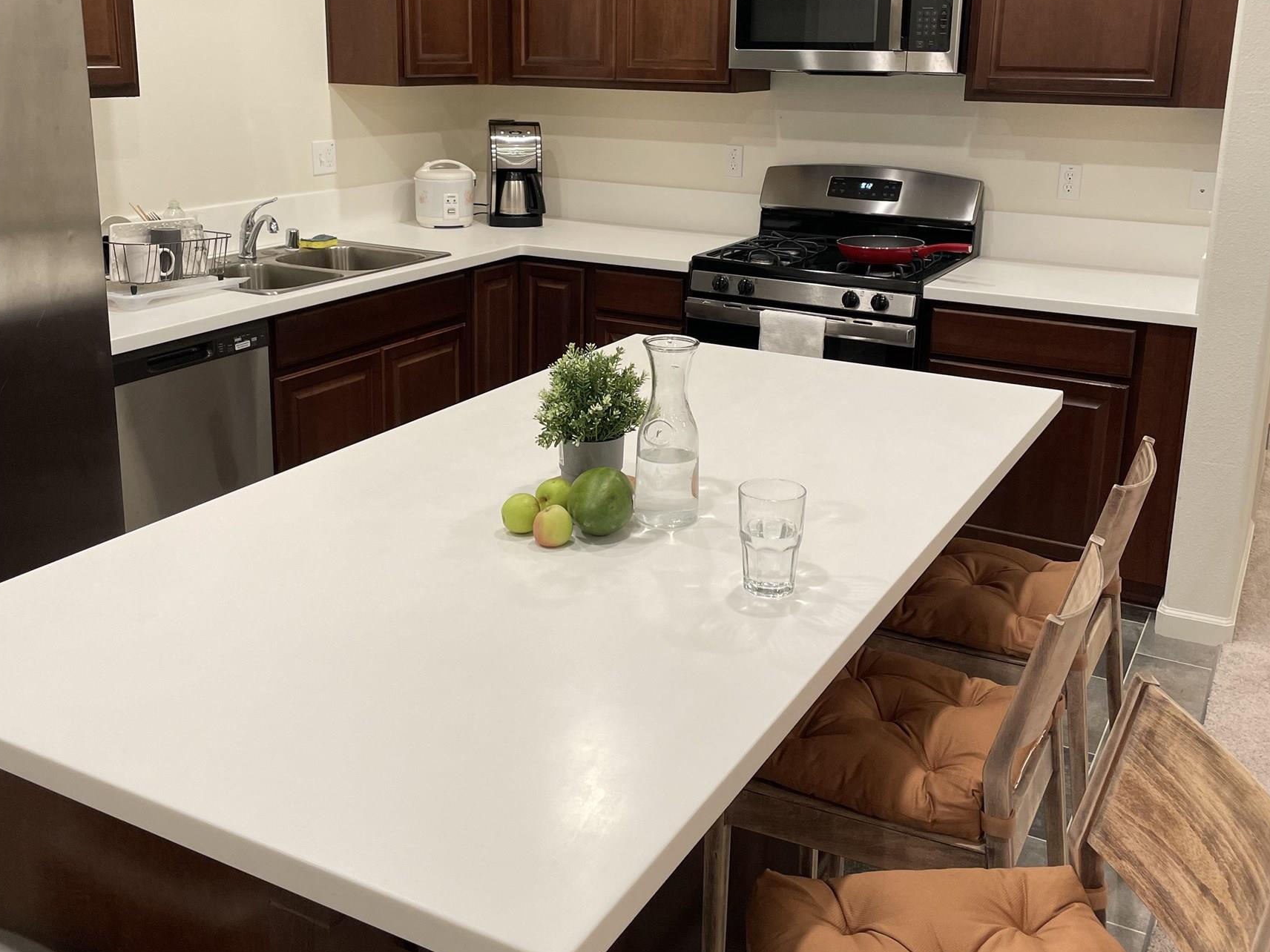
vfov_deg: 40.4
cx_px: 634
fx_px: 1284
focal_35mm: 35
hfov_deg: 52.6
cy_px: 357
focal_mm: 4.2
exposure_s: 1/60
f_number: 1.6
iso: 80
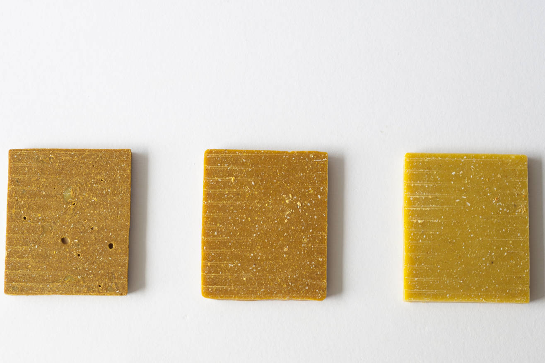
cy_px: 225
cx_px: 278
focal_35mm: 76
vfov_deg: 17.9
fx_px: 1150
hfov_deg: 26.7
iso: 200
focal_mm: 50
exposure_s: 1/125
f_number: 5
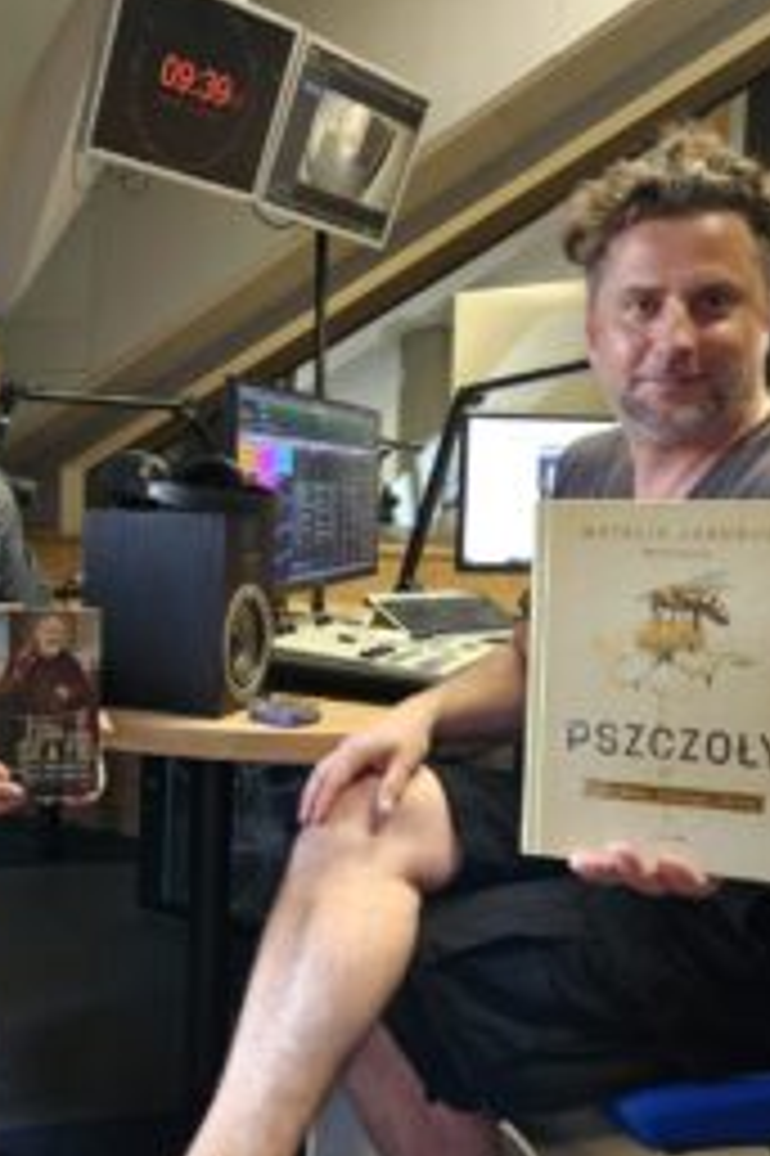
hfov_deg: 39.3
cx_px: 232
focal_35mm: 33
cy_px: 571
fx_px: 1060
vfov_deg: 57.3
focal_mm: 5.4
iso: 800
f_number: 1.8
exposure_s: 1/100
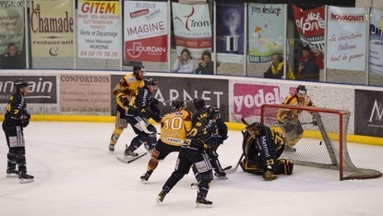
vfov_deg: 7.4
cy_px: 111
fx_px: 1666
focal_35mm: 164
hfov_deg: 13.1
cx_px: 191
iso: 1600
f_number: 3.2
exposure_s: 1/1000
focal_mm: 155
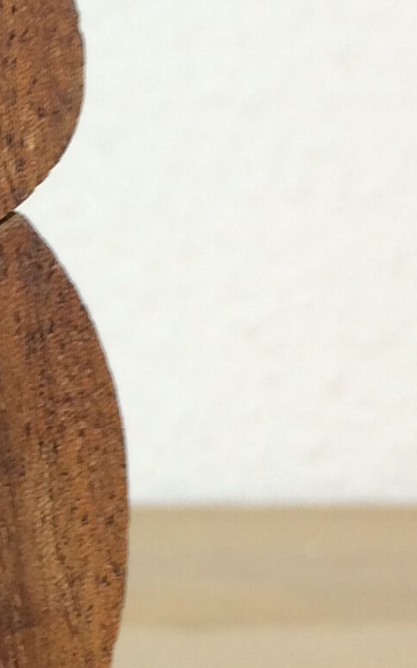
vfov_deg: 16.0
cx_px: -444
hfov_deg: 9.4
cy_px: 442
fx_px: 2366
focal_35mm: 130
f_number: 2.2
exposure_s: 1/50
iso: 40
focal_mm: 4.15
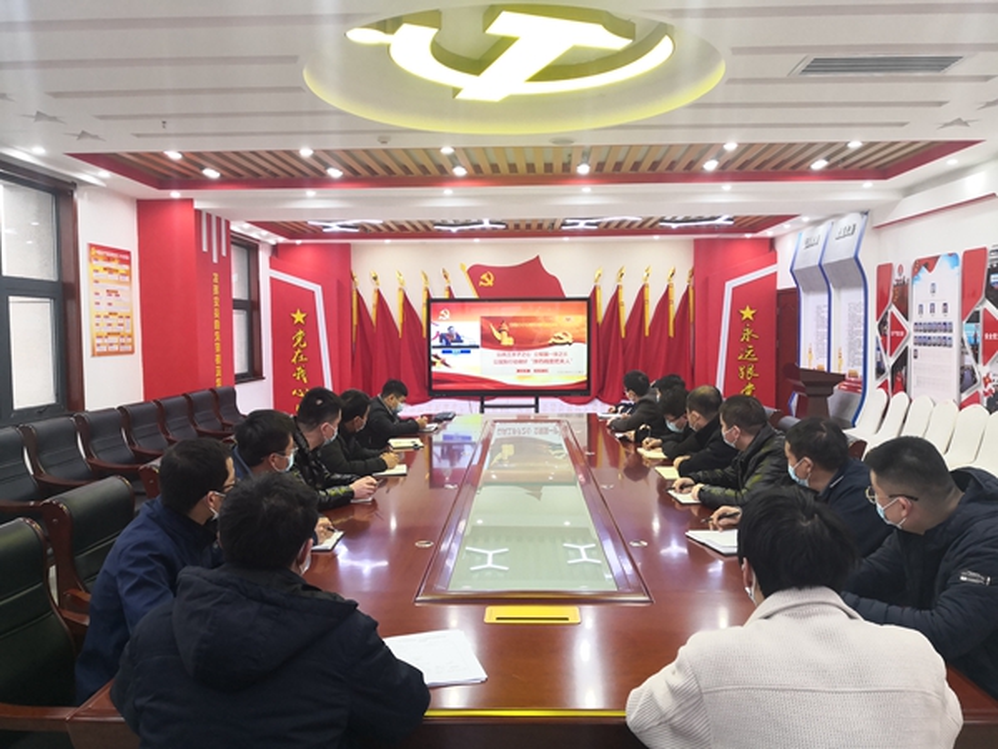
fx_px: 778
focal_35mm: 27
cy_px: 374
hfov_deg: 65.3
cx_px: 499
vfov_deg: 51.4
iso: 160
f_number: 1.6
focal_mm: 3.95
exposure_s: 1/50
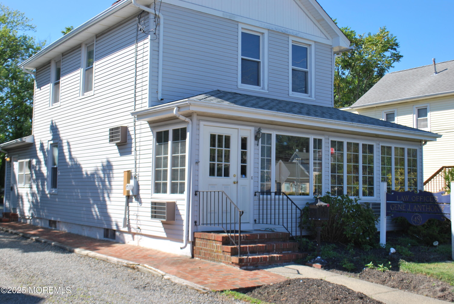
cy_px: 152
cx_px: 227
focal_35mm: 42
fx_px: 530
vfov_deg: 32.0
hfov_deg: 46.3
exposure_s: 1/200
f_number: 7.1
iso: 100
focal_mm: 28
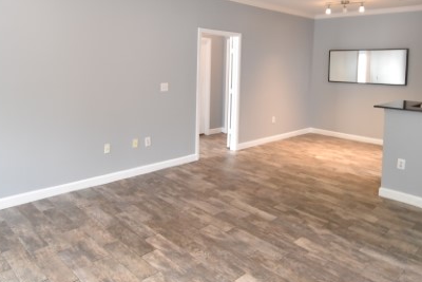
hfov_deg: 67.2
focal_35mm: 27
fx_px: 317
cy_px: 82
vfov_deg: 46.8
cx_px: 230
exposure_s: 1/20
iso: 800
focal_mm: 10
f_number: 3.5
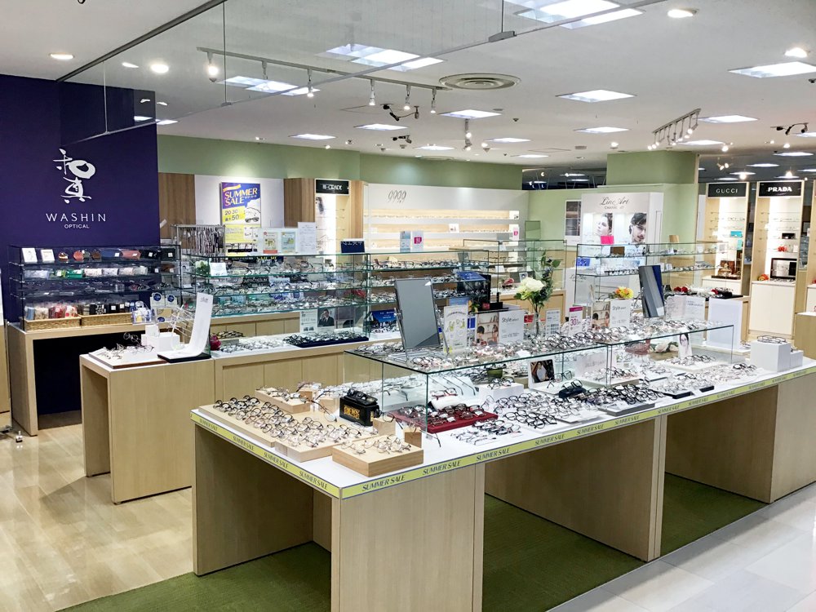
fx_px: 731
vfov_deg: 45.4
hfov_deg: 58.4
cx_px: 408
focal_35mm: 31
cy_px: 306
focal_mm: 3.3
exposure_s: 1/40
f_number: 2.4
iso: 25
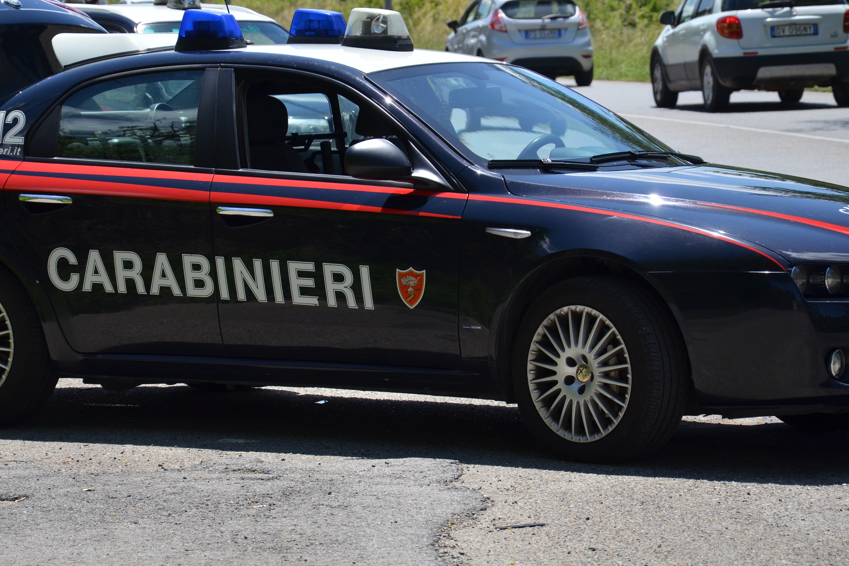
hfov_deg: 10.8
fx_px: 4495
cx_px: 362
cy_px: 266
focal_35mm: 191
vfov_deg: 7.2
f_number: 5.6
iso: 400
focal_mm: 105
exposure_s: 1/1600
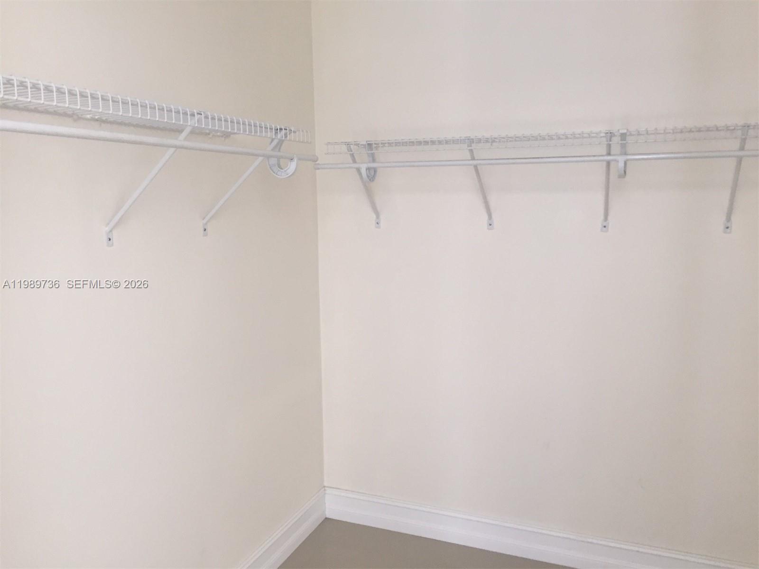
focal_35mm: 29
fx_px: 636
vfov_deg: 48.2
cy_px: 284
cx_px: 380
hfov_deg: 61.7
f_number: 2.2
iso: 40
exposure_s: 1/30
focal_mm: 4.15
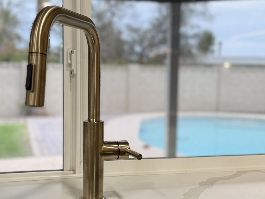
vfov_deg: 29.1
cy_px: 117
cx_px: 112
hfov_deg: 38.1
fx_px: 383
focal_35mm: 50
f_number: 1.78
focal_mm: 6.76
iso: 100
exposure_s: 1/120
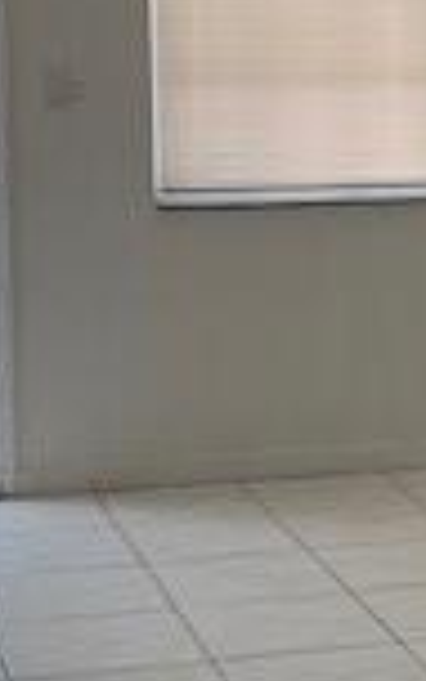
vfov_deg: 18.0
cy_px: 327
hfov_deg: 11.1
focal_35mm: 116
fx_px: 2155
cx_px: 480
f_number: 1.8
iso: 32
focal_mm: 4.25
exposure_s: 1/122
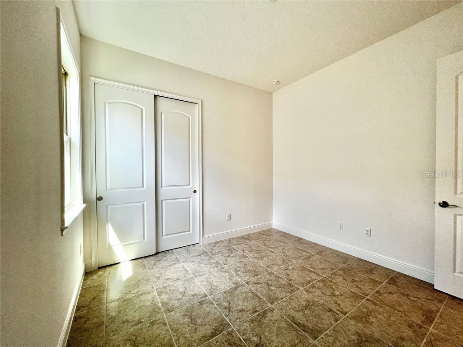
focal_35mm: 13
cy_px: 174
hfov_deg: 106.2
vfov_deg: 89.9
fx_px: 174
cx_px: 232
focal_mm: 1.57
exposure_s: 1/120
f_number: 1.8
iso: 80
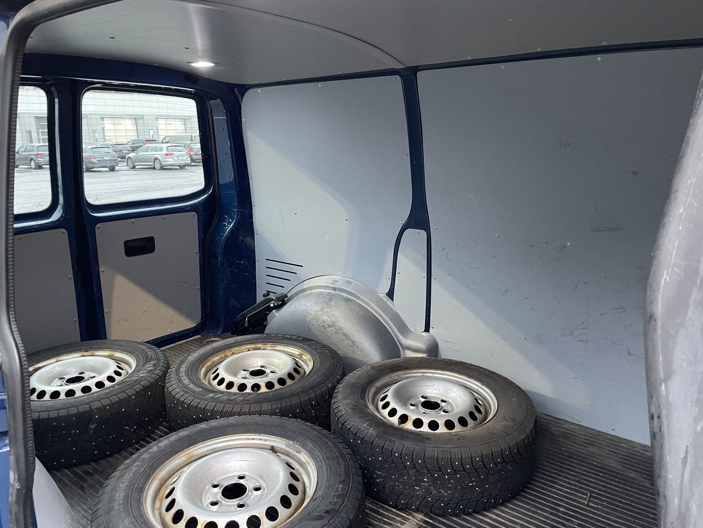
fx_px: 528
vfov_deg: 53.1
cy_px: 264
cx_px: 352
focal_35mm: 26
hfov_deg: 67.3
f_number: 1.6
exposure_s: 1/33
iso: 400
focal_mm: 4.2
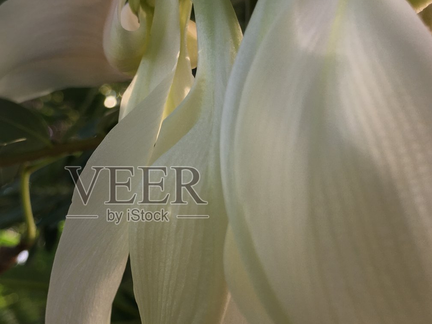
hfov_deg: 40.6
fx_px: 574
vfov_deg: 31.4
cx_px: 137
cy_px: 196
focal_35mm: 46
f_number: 2.2
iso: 25
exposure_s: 1/136
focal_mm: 4.15
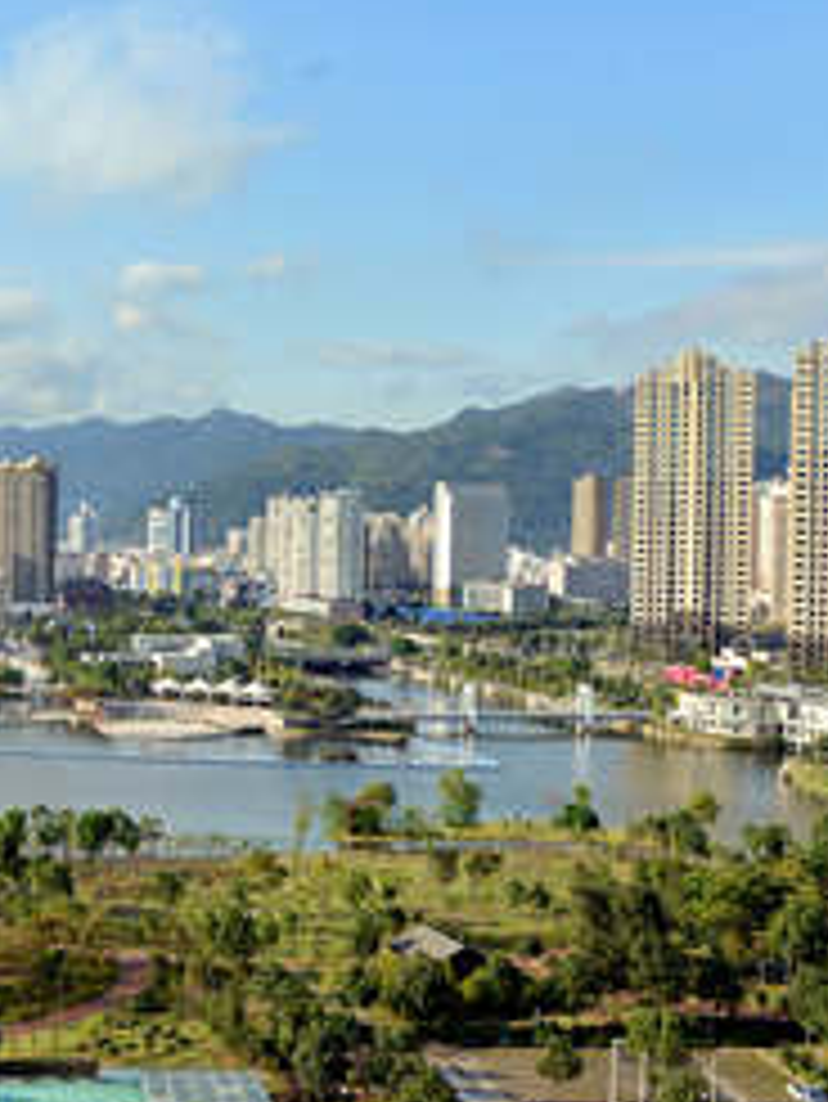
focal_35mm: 47
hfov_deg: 29.6
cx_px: 76
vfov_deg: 40.4
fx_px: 1498
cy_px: 547
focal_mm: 24
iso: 100
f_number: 9
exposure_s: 1/200
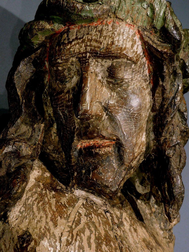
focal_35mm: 85
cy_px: 126
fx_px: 619
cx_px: 94
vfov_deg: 23.0
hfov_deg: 17.4
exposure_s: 1/30
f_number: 4.5
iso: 400
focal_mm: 15.2
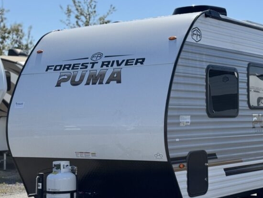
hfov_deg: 28.8
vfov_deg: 21.9
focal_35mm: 67
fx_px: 509
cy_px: 120
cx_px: 168
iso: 64
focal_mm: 6.76
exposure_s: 1/5848
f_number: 1.78
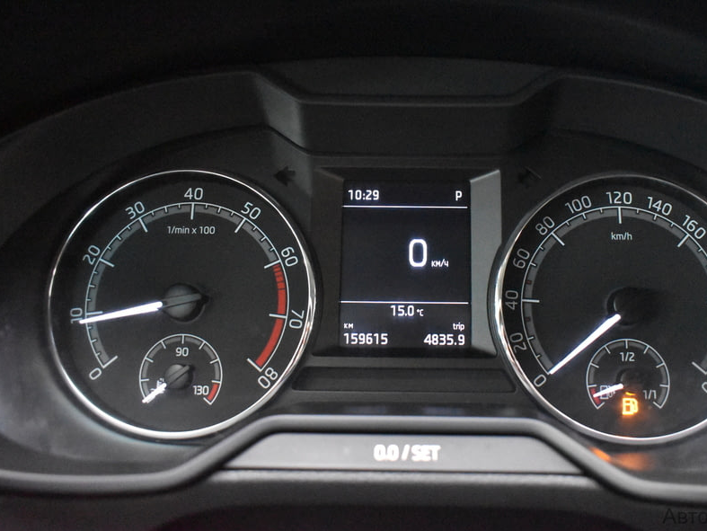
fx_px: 674
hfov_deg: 55.1
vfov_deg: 43.0
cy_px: 263
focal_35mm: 33
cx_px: 402
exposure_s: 1/30
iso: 11400
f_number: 3.5
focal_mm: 20
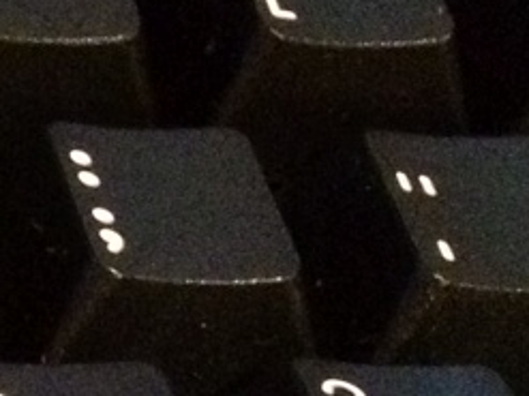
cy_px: 1057
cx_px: -1045
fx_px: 3528
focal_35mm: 231
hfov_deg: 7.5
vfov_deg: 6.1
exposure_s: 1/15
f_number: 2.4
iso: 500
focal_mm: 4.28
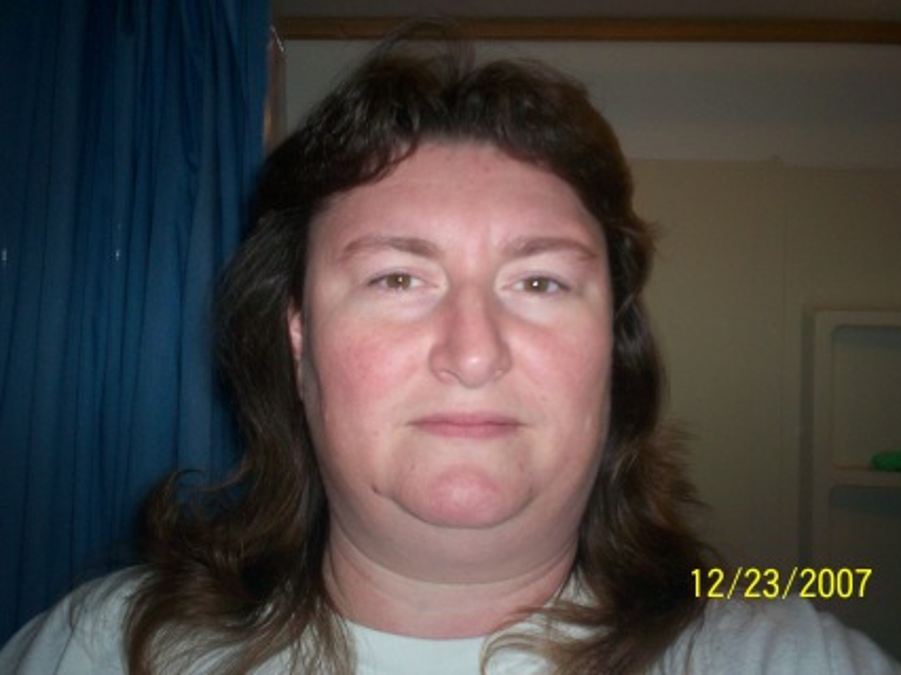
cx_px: 444
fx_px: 989
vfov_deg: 37.7
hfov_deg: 49.0
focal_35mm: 38
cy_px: 321
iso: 140
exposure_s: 1/60
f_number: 4.5
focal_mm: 6
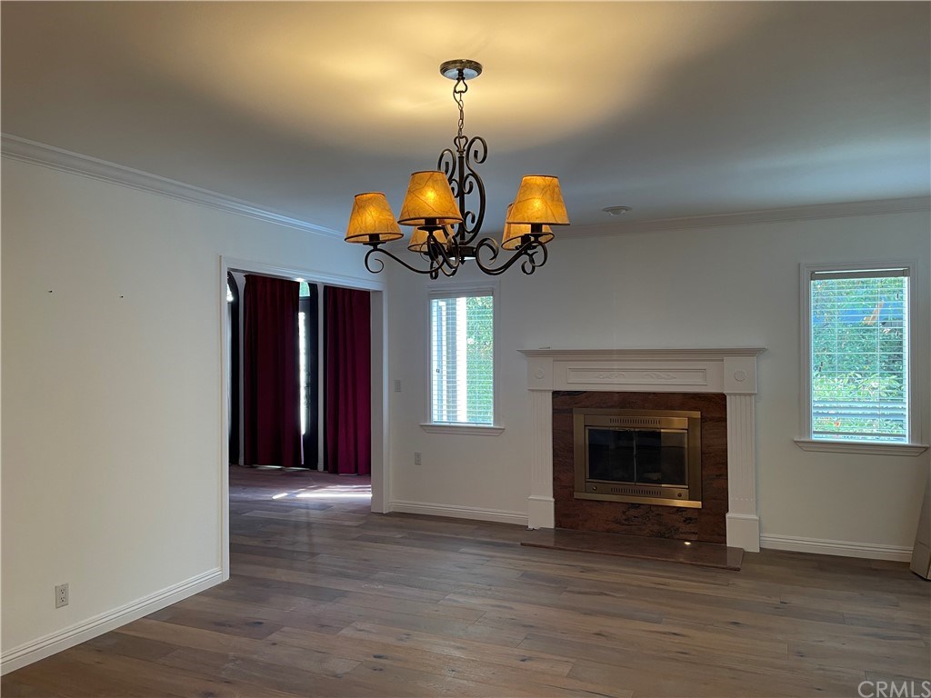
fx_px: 699
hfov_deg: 67.3
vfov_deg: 53.1
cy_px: 349
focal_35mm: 26
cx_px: 466
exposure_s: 1/60
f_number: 1.6
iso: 100
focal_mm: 5.1
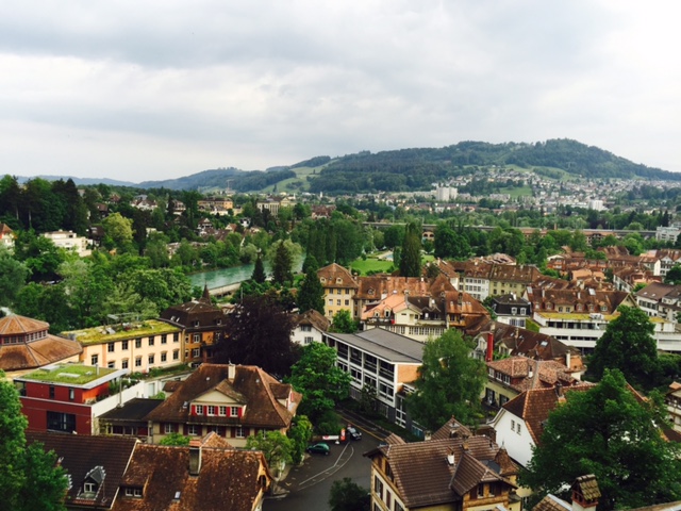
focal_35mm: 29
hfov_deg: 61.7
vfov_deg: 48.2
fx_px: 571
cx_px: 340
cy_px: 256
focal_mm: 4.15
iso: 32
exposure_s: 1/373
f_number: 2.2
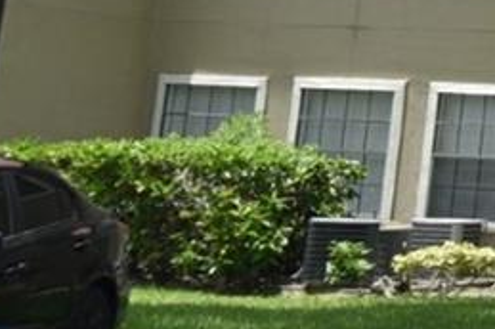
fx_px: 1910
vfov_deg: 9.5
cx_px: 1263
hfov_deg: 11.6
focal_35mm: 139
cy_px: -197
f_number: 8
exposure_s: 1/250
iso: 100
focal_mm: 15
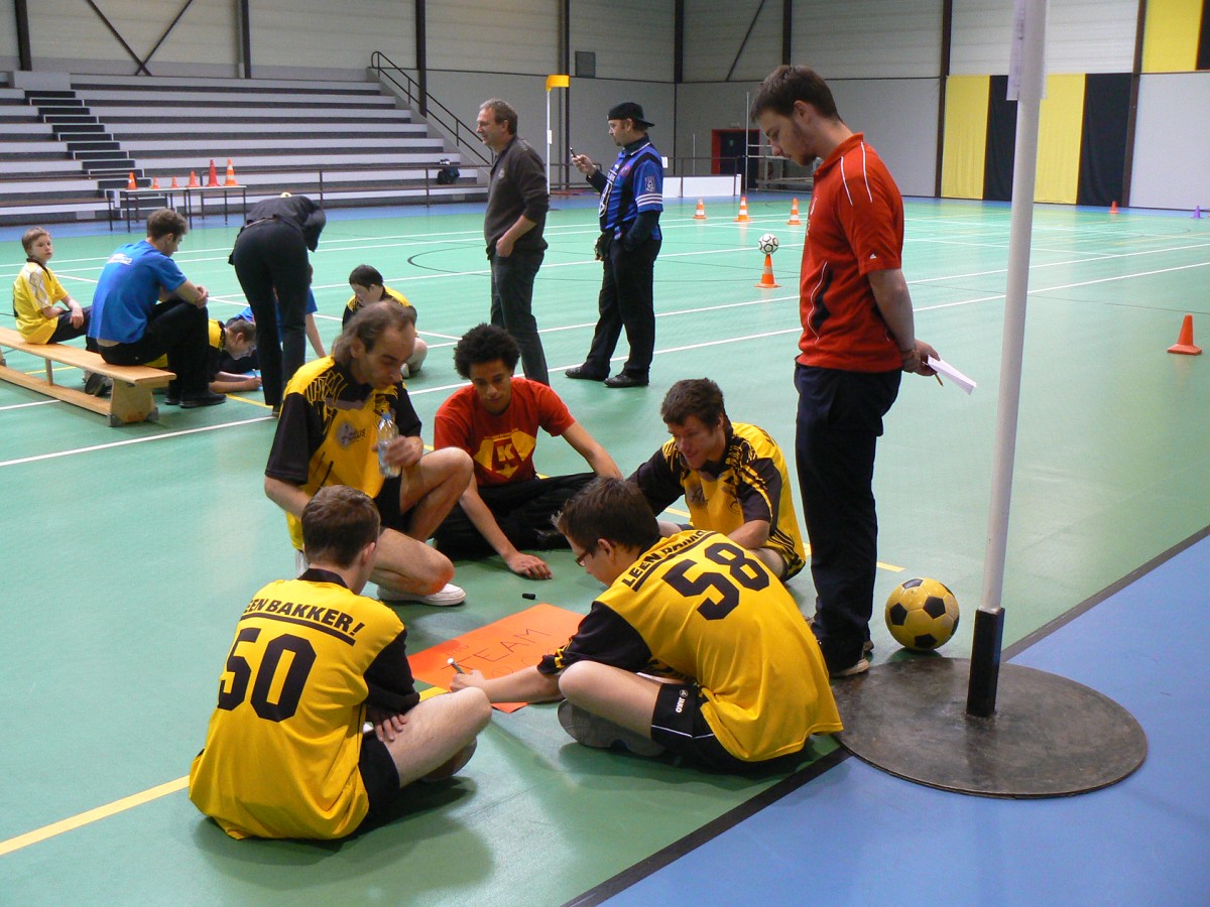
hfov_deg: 51.4
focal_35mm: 36
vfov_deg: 39.7
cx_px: 605
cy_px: 454
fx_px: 1258
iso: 200
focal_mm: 6
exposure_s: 1/30
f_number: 2.8
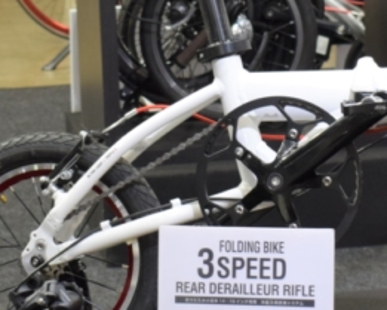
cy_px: 49
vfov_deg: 13.2
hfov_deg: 16.2
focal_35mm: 116
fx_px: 1329
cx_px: 394
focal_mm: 28
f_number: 4.2
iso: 640
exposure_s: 1/60
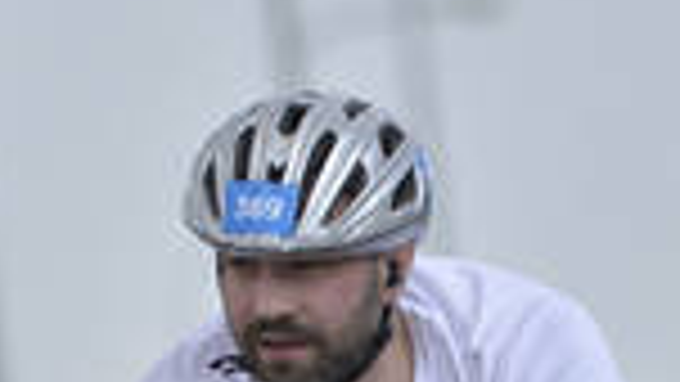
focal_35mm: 1551
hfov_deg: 1.4
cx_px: 739
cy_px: 816
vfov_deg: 0.8
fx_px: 27971
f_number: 6
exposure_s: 1/1600
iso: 400
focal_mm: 350
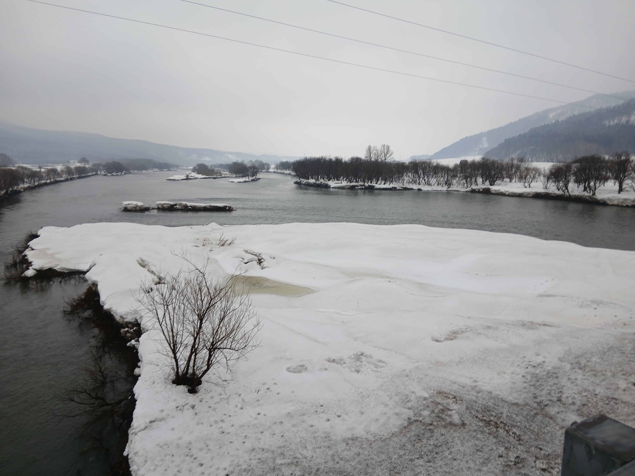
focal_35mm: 26
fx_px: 477
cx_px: 318
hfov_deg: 67.3
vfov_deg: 53.1
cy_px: 238
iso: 50
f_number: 1.8
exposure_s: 1/50
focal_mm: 3.86
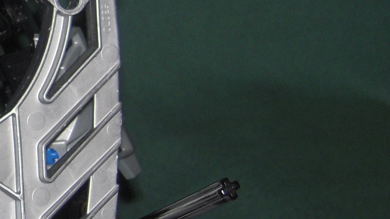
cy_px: 10
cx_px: -229
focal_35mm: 209
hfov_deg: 9.9
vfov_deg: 5.8
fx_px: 2161
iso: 100
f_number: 3.9
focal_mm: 10.5
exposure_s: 1/40
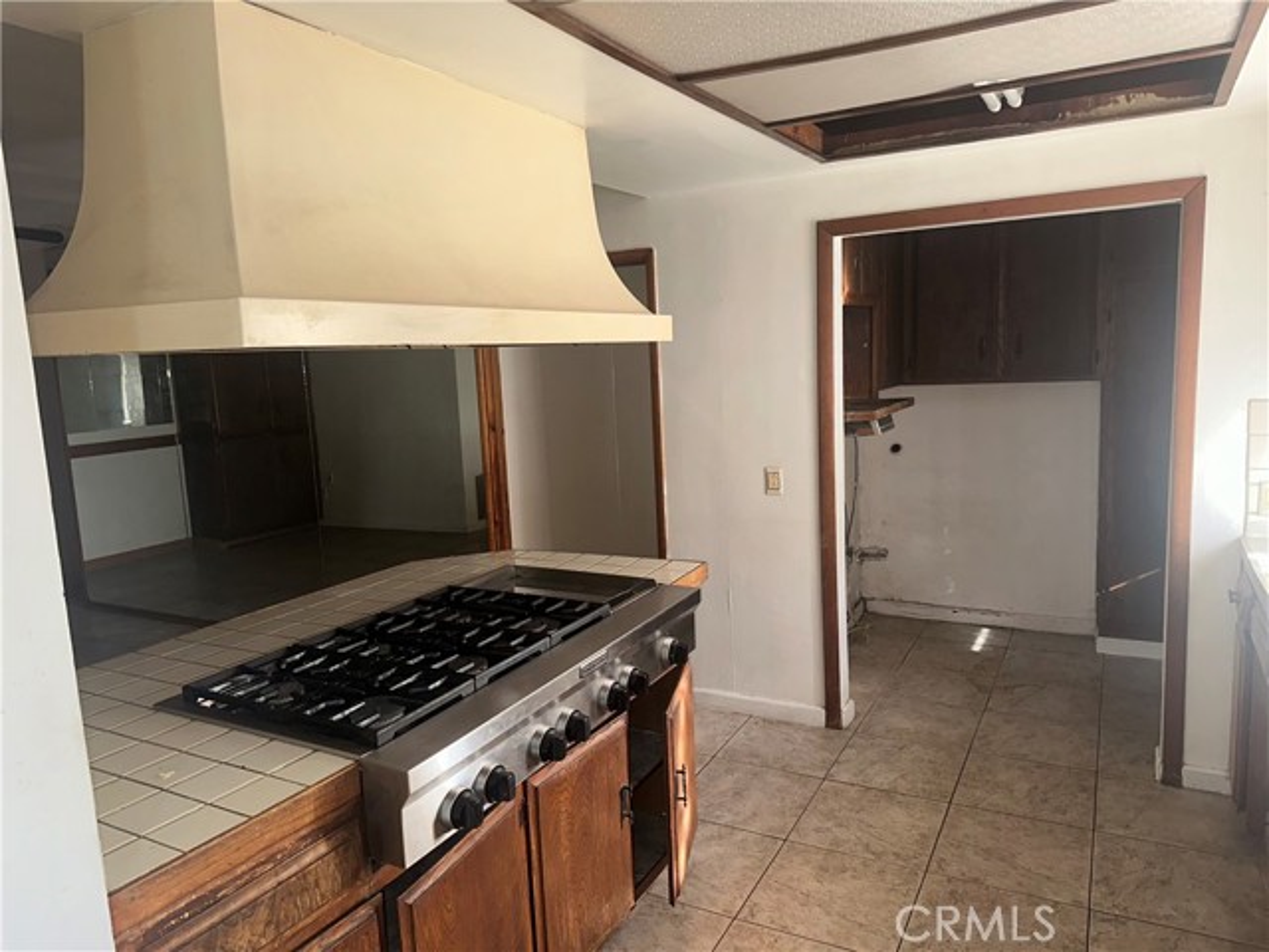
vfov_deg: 56.8
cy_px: 476
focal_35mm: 24
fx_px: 880
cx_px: 634
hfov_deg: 71.6
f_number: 1.78
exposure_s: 1/39
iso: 50
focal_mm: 6.86
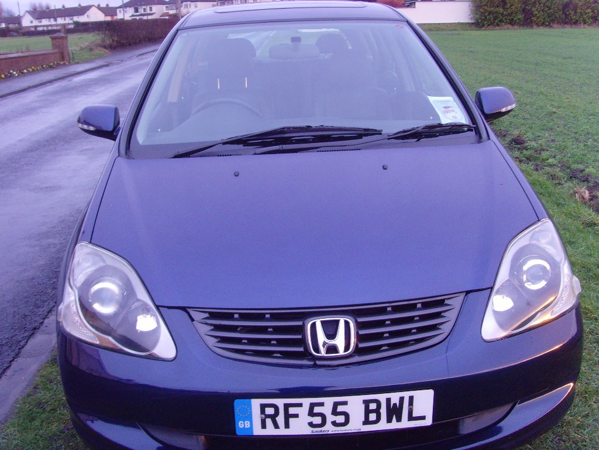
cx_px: 300
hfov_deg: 47.9
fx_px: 675
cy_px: 225
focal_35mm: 39
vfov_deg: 36.8
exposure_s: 1/15
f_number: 3.5
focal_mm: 6.6
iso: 200
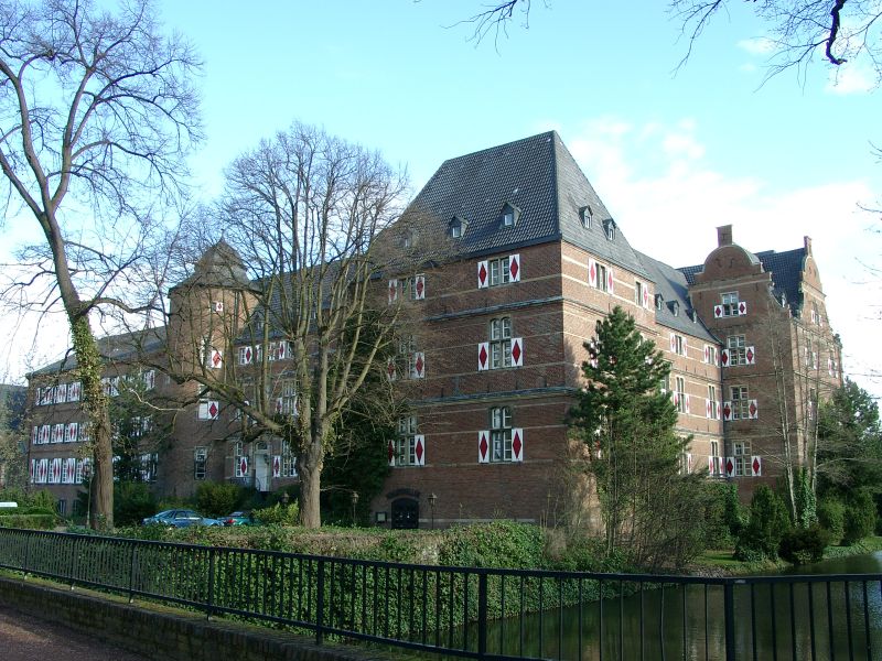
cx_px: 441
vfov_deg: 41.8
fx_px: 866
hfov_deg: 54.0
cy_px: 330
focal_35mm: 34
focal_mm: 7.13
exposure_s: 1/181
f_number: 4
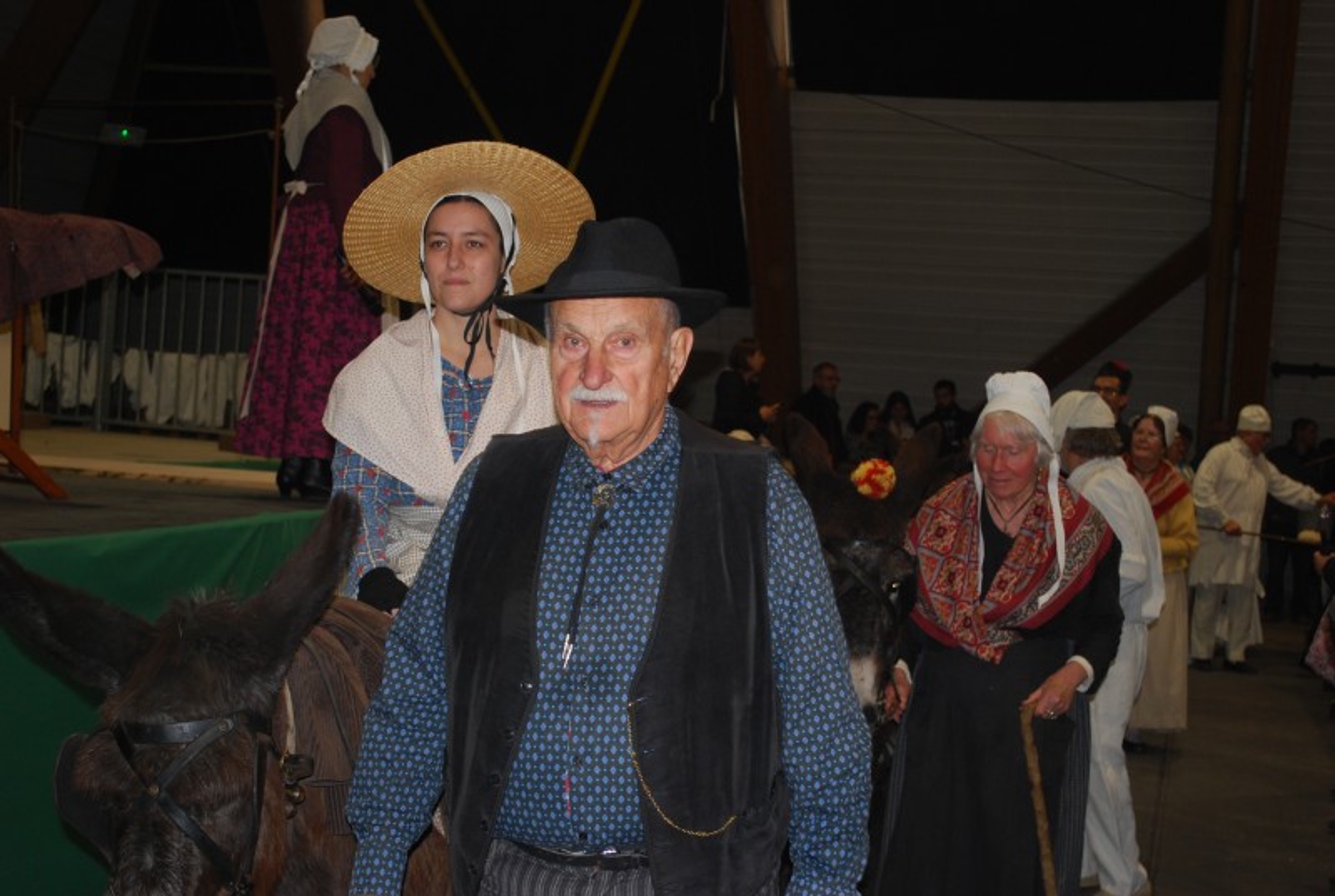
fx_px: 2007
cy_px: 448
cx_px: 668
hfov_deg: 36.8
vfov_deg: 25.2
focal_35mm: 54
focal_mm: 36
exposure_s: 1/60
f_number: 5.3
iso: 280
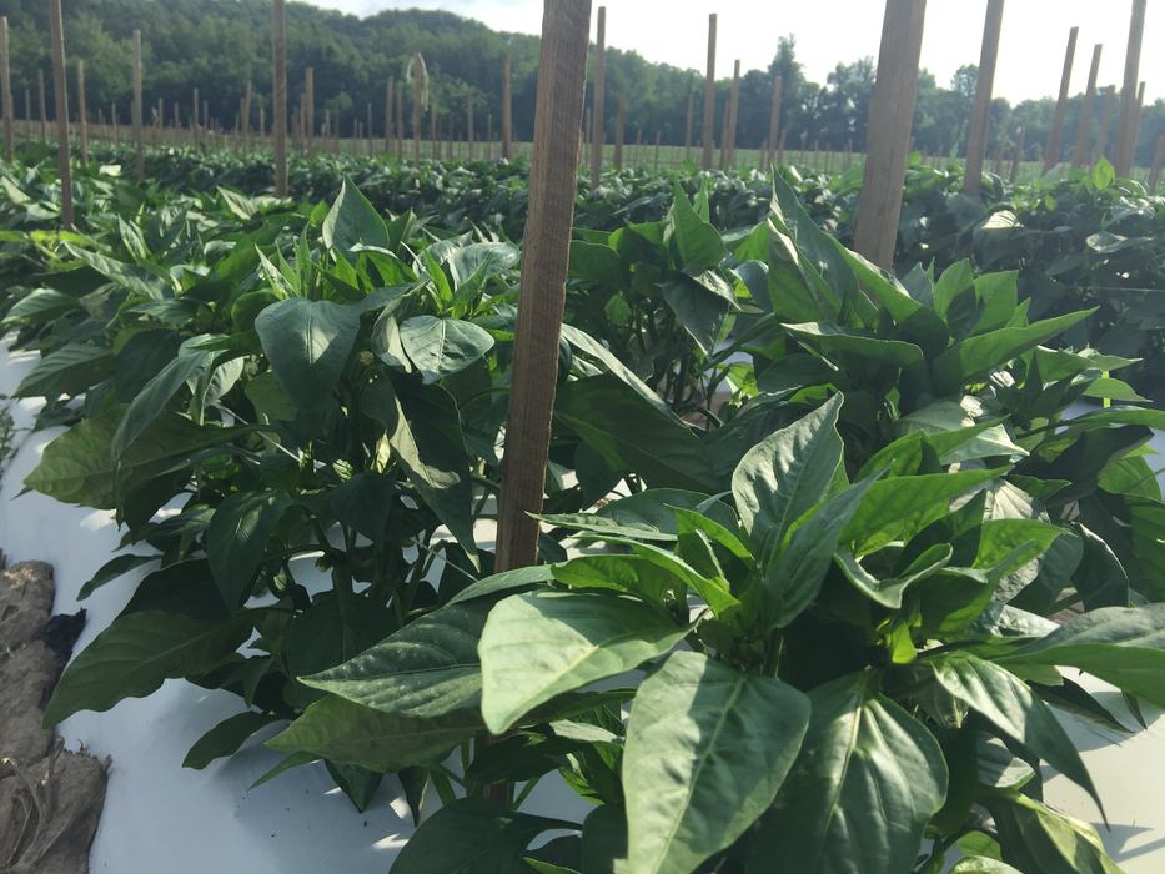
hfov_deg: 61.7
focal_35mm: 29
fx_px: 976
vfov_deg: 48.2
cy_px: 437
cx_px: 582
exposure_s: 1/1163
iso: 32
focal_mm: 4.15
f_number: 2.2
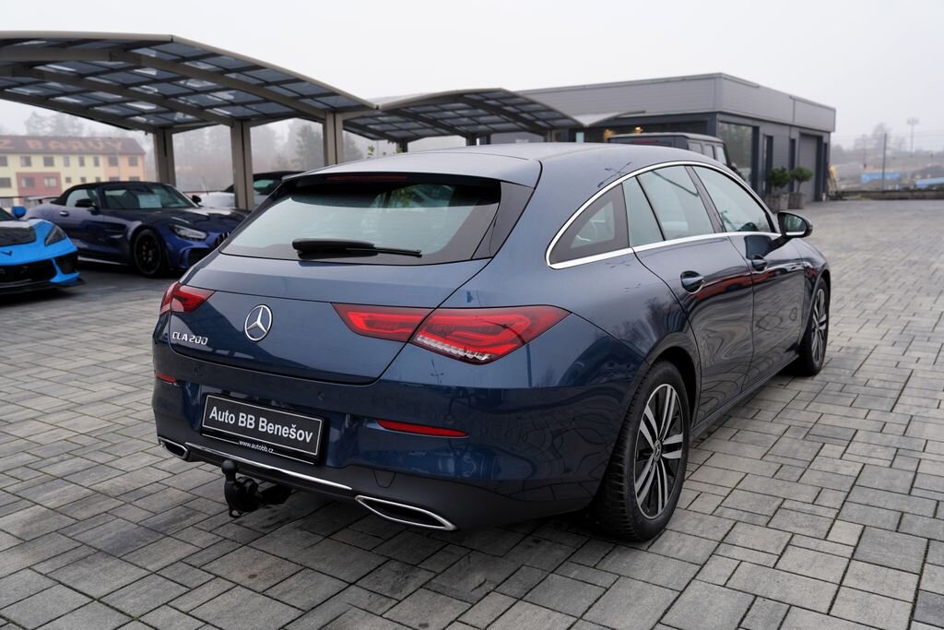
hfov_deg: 60.3
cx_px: 472
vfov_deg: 42.3
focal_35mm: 31
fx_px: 813
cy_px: 315
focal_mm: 31
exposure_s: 1/60
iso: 100
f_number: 4
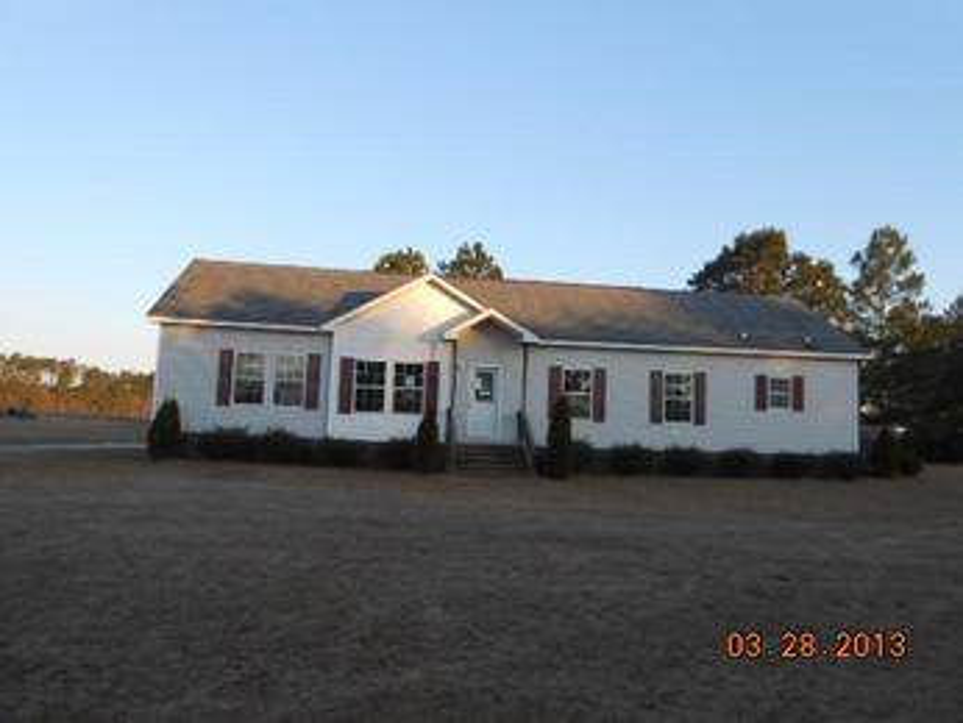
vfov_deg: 53.1
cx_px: 482
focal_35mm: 26
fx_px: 724
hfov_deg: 67.3
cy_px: 362
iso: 80
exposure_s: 1/160
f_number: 3.5
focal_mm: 4.6
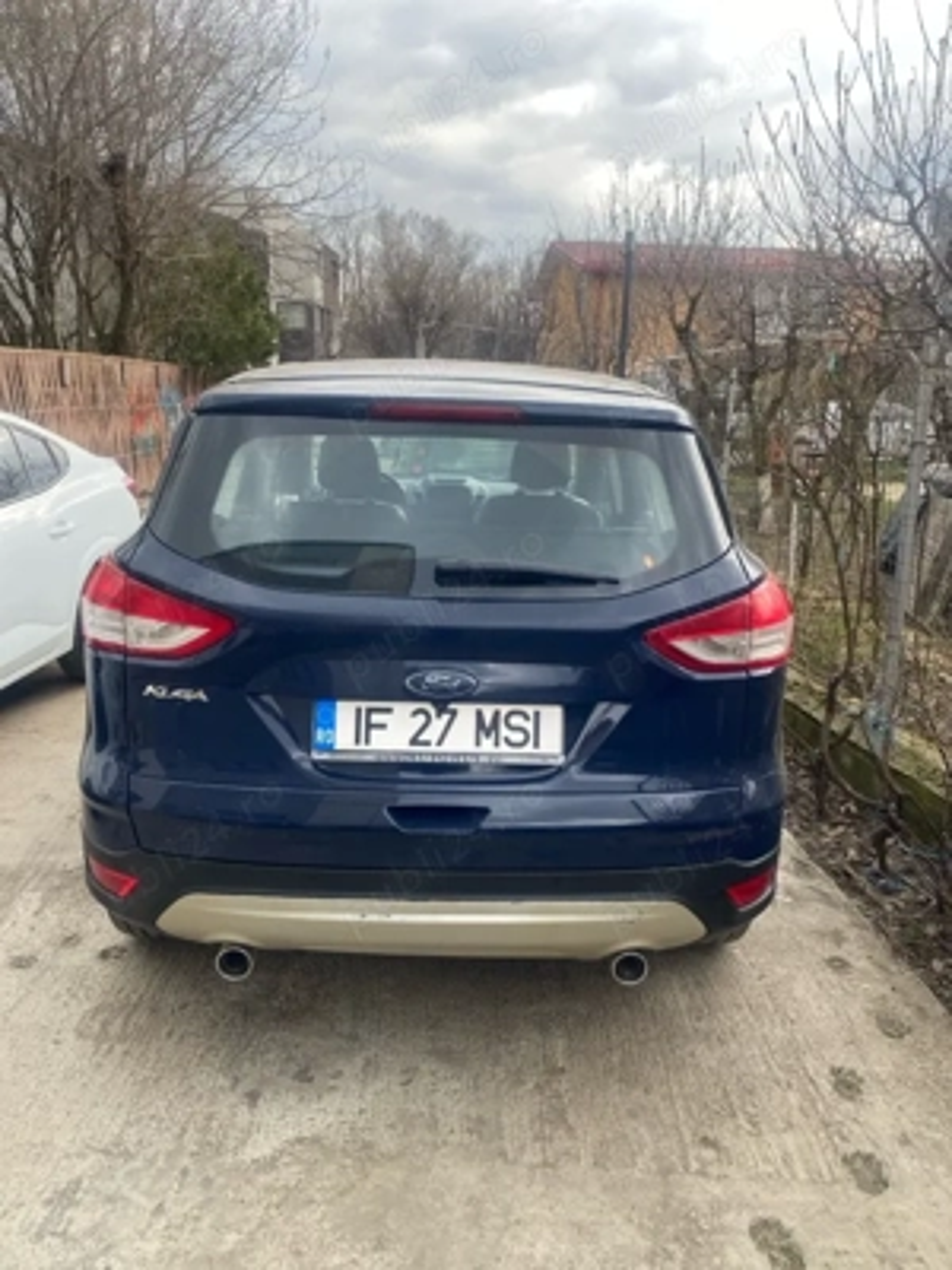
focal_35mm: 26
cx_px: 476
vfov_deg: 67.3
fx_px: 953
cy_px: 635
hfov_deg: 53.1
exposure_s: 1/123
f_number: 1.8
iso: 32
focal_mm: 4.25
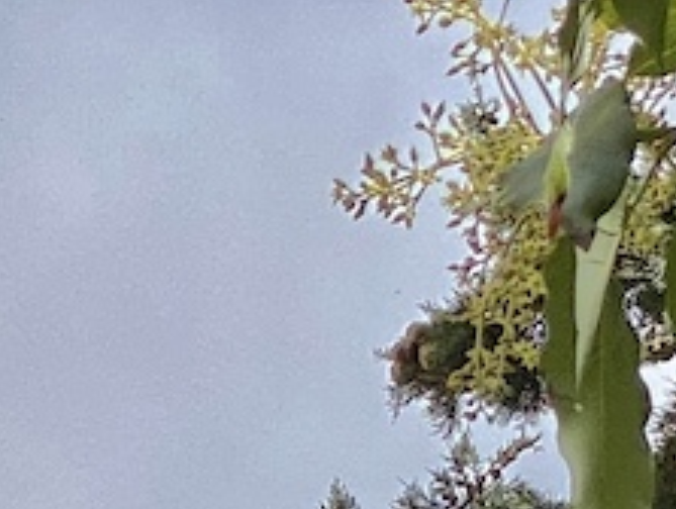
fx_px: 6826
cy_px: 1701
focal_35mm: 349
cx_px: -352
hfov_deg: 5.6
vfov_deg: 4.1
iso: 20
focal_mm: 6
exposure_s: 1/2179
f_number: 2
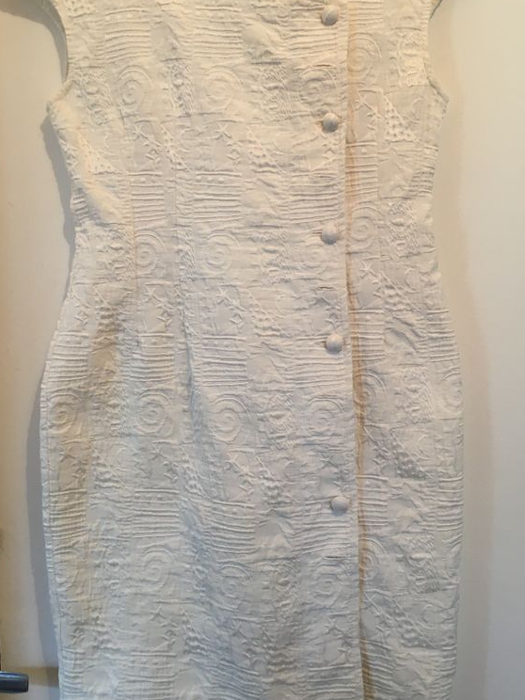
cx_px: 298
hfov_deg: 36.8
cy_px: 294
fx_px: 789
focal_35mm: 39
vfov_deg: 47.7
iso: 80
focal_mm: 4.15
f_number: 2.2
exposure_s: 1/33
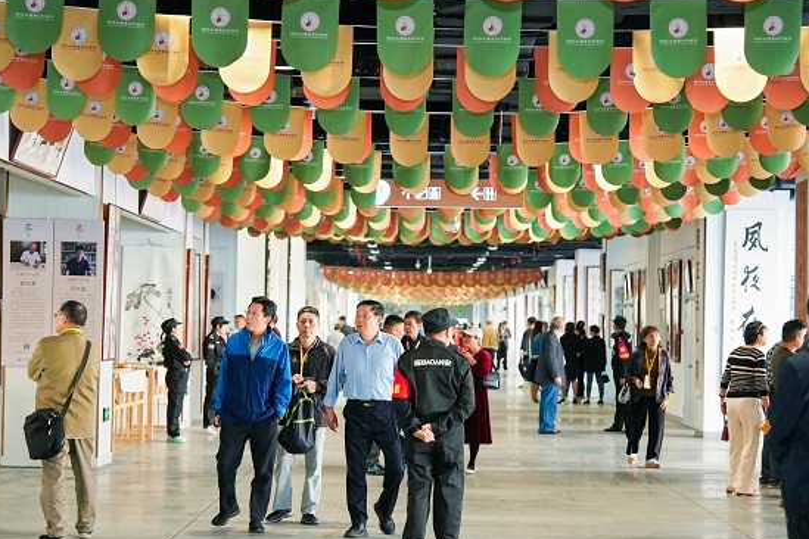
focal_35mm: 102
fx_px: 2292
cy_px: 314
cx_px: 410
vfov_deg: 13.4
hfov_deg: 20.0
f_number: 2.8
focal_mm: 70
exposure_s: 1/125
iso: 2500
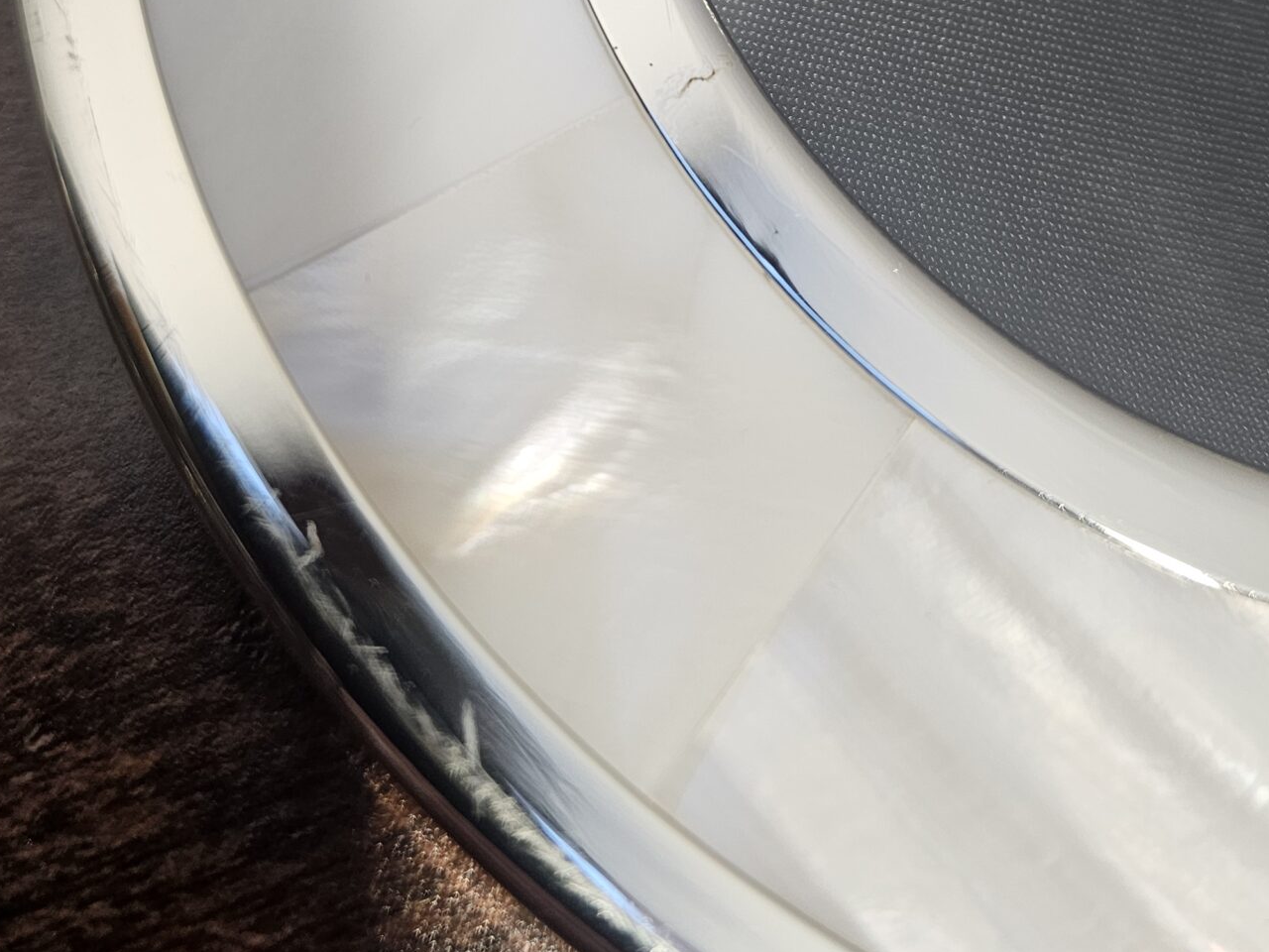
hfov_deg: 41.2
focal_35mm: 46
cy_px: -202
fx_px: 1686
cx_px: 701
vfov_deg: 27.5
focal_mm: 6.3
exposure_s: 1/120
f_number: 1.7
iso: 125
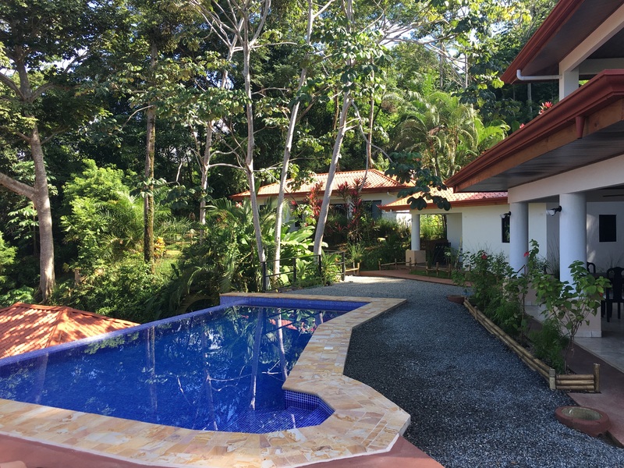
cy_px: 234
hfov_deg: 61.7
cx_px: 312
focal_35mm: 29
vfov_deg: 48.2
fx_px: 523
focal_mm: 4.15
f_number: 2.2
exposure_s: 1/225
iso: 25
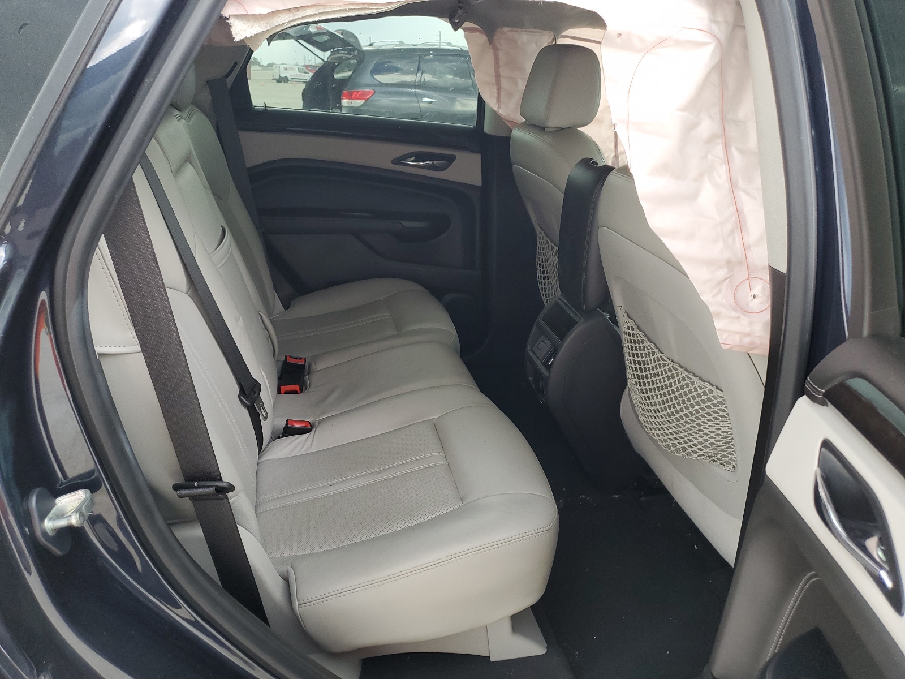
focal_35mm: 26
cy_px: 340
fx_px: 680
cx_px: 452
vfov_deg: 53.1
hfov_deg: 67.3
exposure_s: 1/120
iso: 75
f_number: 1.5
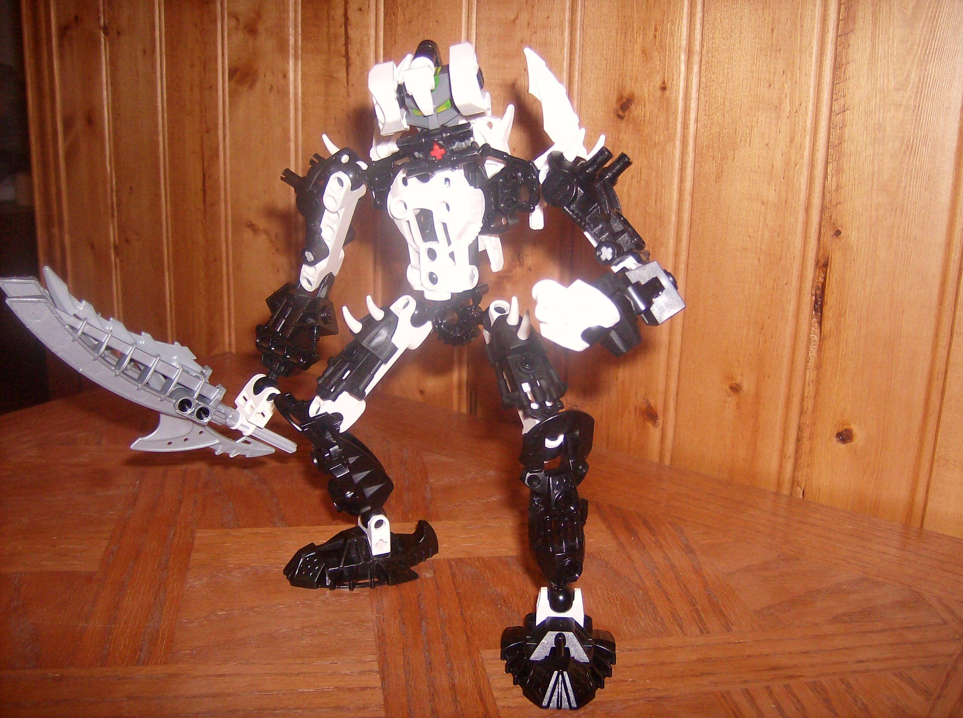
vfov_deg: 39.5
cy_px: 359
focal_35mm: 36
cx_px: 482
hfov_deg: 51.5
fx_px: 999
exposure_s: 1/60
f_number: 2.8
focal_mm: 6
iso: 200
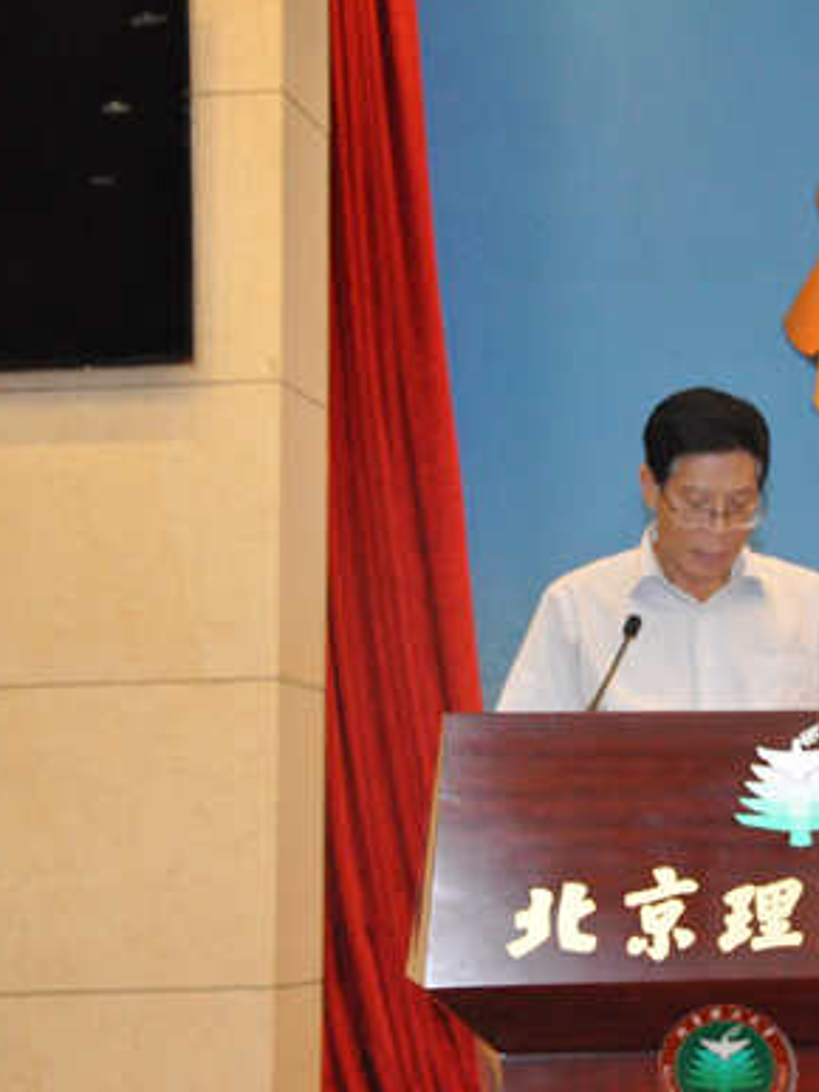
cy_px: 543
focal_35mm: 81
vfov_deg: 24.1
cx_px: 754
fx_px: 2557
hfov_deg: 17.9
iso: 3200
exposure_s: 1/60
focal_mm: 34
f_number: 5.6
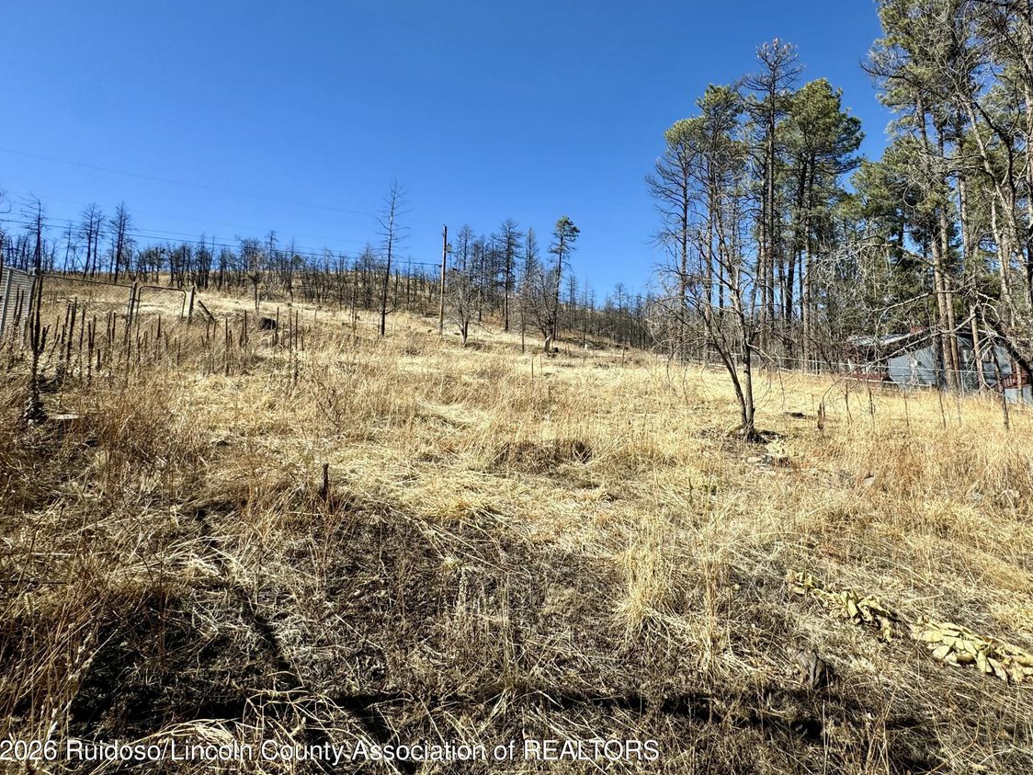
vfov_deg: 74.2
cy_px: 323
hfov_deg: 90.2
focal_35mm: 17
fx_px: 507
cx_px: 604
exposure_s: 1/1709
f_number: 2.2
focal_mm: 2.22
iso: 50
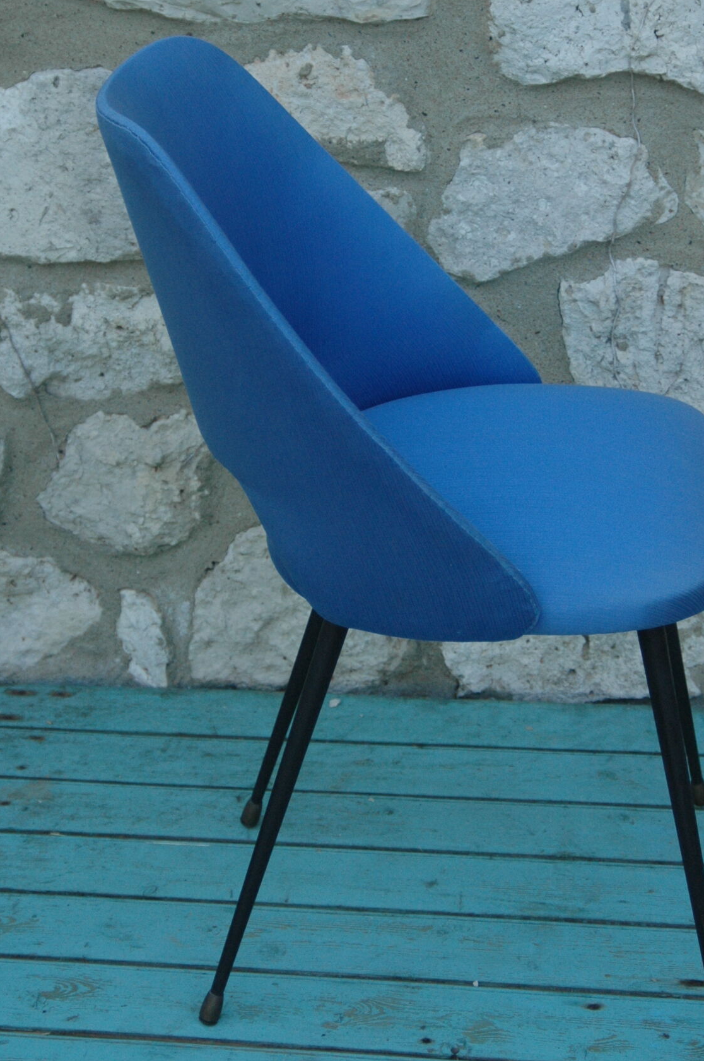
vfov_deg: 25.4
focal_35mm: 80
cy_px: 476
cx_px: 427
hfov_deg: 17.0
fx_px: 2352
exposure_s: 1/400
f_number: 4
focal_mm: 40
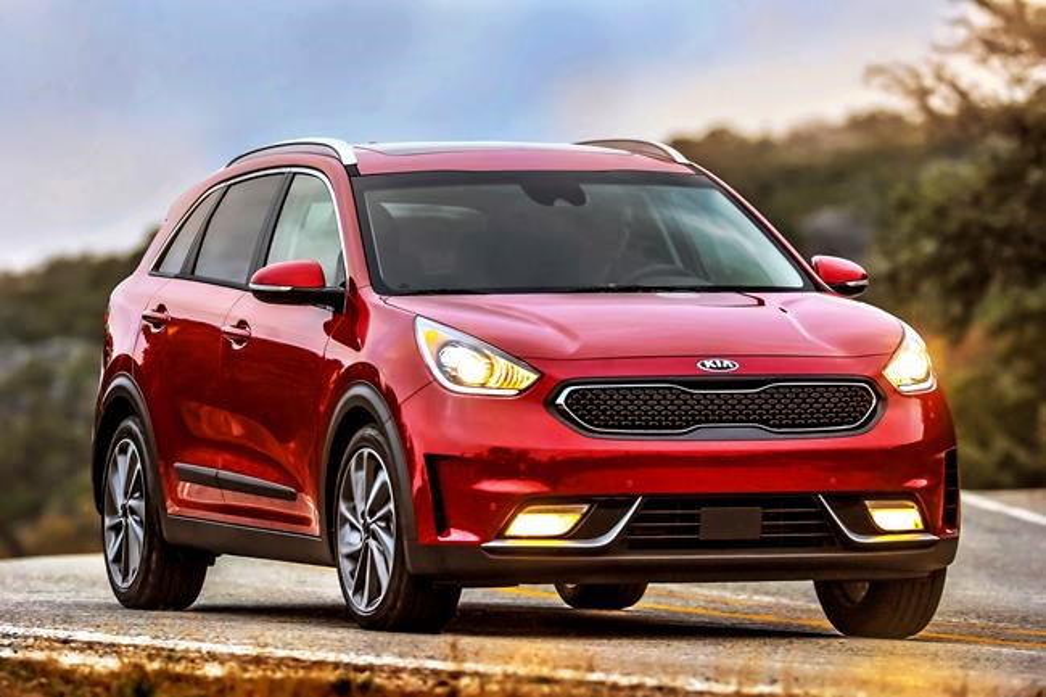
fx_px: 8714
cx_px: 523
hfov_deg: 6.9
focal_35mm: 300
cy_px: 348
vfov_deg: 4.6
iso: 2000
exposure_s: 1/640
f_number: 5.6
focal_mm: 300
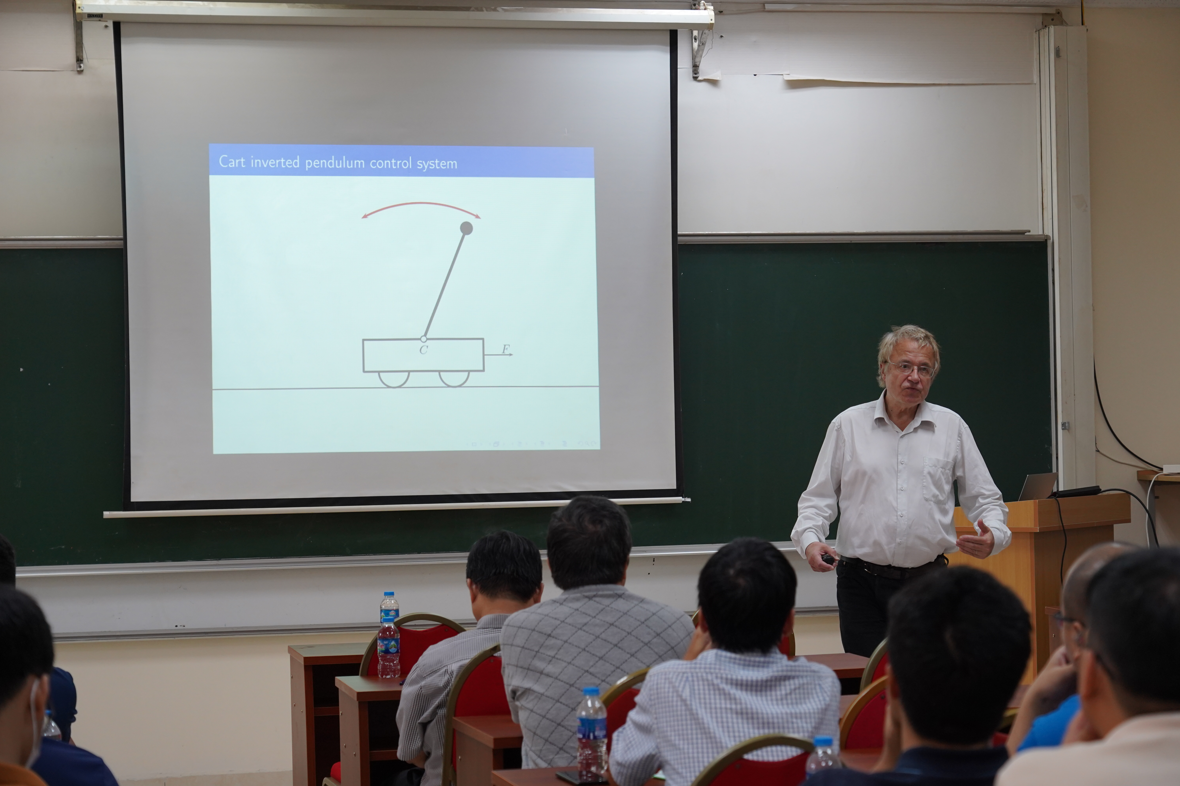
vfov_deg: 17.3
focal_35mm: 79
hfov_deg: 25.7
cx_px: 590
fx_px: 2589
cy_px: 393
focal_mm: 79
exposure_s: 1/125
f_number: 5.6
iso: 1250
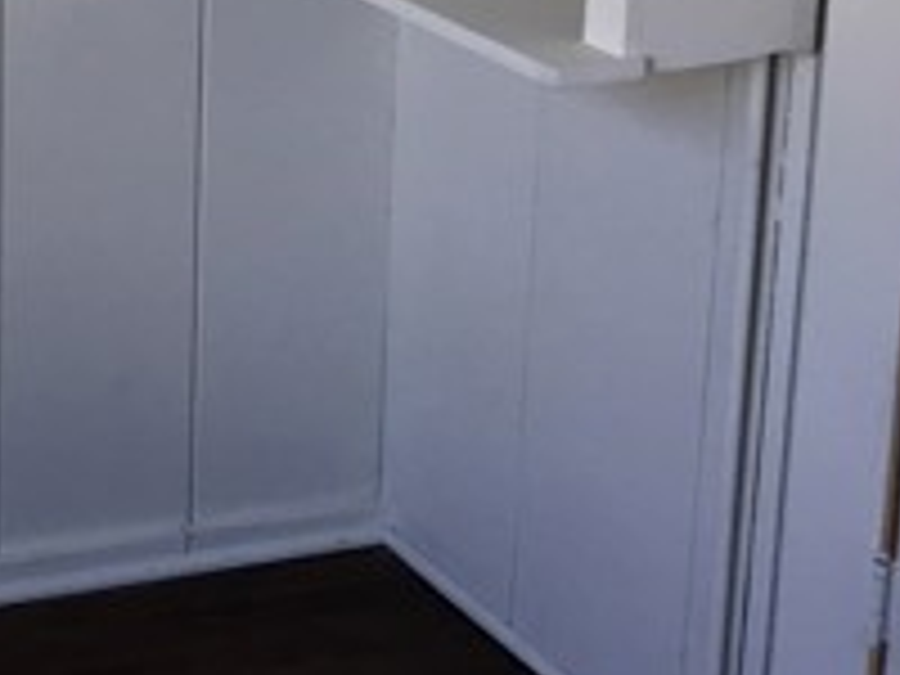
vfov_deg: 14.9
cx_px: -468
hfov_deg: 18.5
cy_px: -284
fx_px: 2418
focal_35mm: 93
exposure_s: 1/40
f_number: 2.2
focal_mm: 4.15
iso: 25
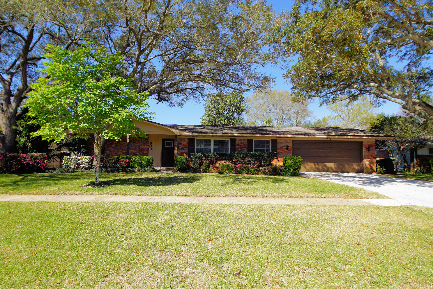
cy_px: 145
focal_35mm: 19
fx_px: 228
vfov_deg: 64.5
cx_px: 212
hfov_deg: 86.9
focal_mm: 12
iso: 100
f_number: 8
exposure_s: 1/100
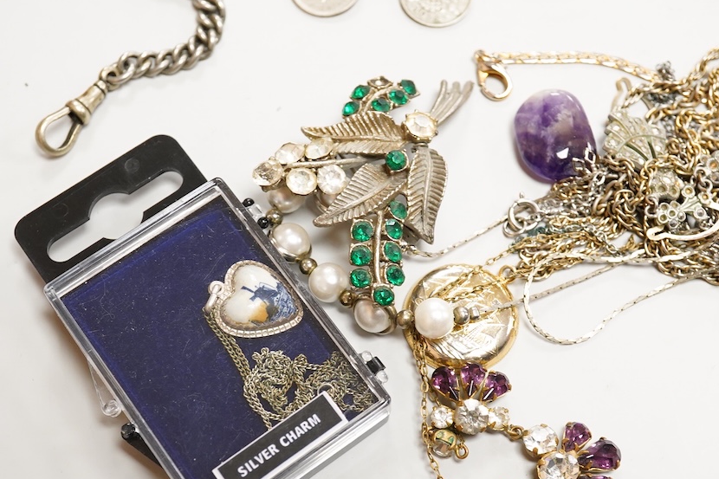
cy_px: 313
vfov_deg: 22.2
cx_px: 376
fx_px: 1218
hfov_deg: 32.9
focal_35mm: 61
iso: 2500
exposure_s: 1/125
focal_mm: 30
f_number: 5
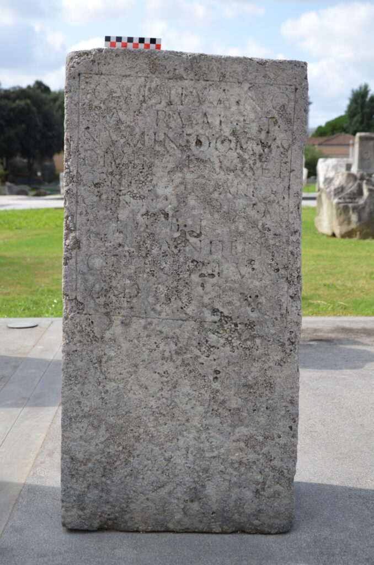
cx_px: 187
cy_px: 282
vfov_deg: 37.9
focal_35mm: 52
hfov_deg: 25.6
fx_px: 822
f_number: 8
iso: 140
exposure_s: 1/250
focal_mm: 35
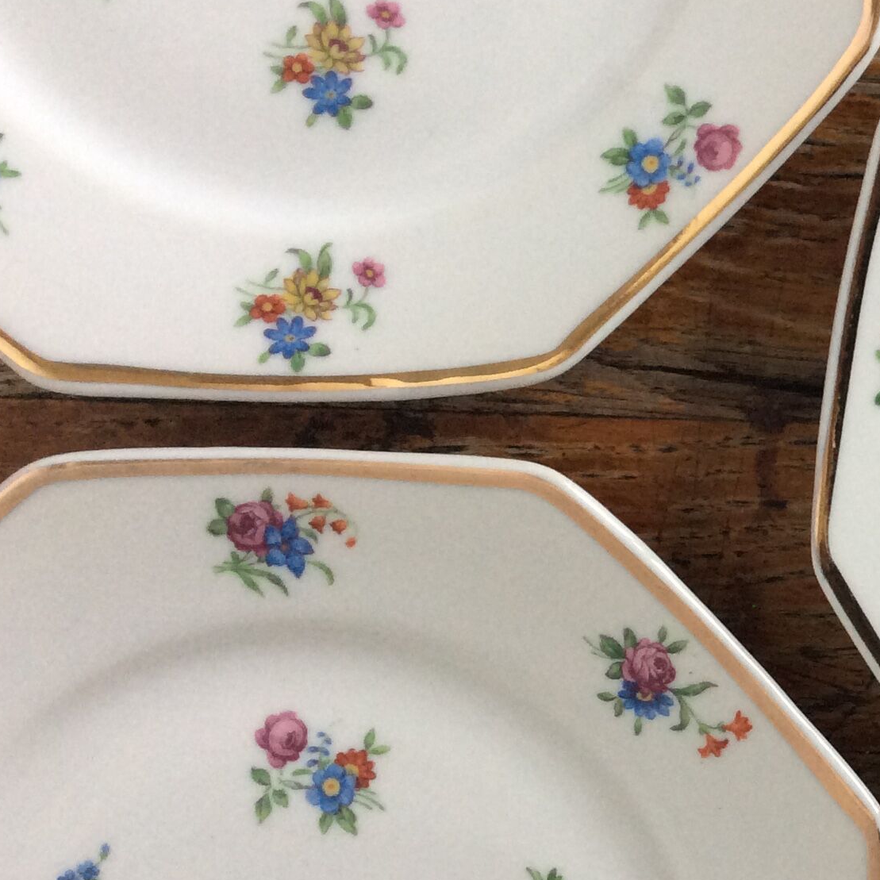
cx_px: 1006
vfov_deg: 26.1
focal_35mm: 66
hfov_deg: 24.1
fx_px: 1898
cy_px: 471
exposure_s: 1/25
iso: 100
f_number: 2.4
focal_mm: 3.3
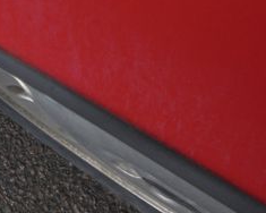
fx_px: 795
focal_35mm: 101
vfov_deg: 14.8
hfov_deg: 18.3
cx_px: -24
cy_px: -41
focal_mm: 6.3
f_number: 3.1
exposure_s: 1/200
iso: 100
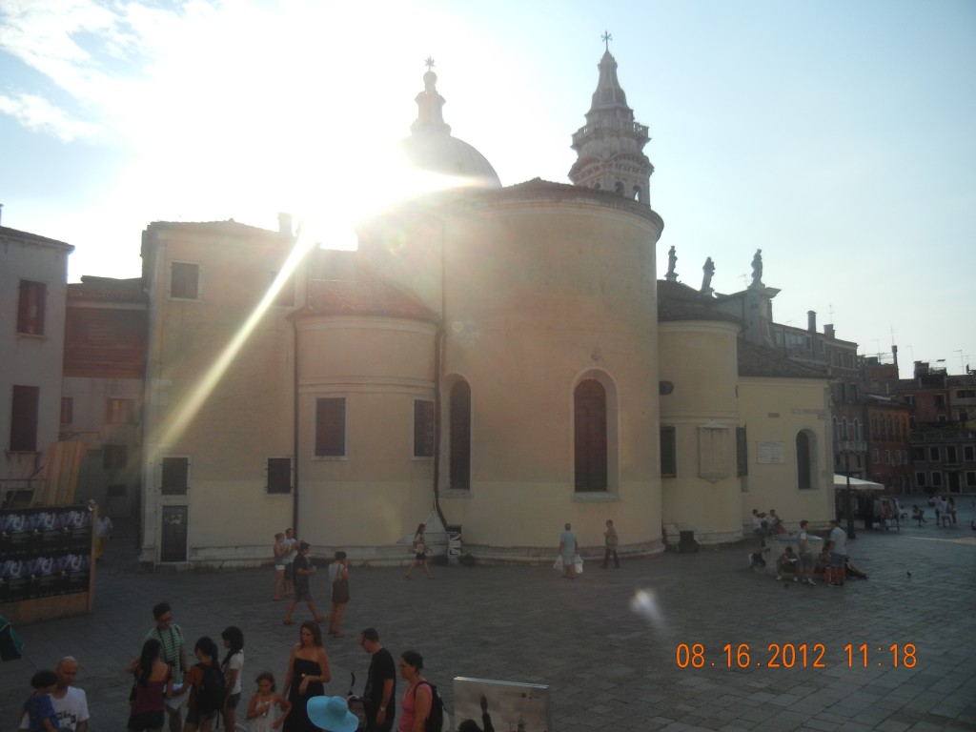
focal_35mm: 30
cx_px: 488
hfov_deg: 60.0
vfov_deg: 46.8
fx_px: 846
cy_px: 366
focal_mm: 5.4
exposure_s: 1/527
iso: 160
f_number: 7
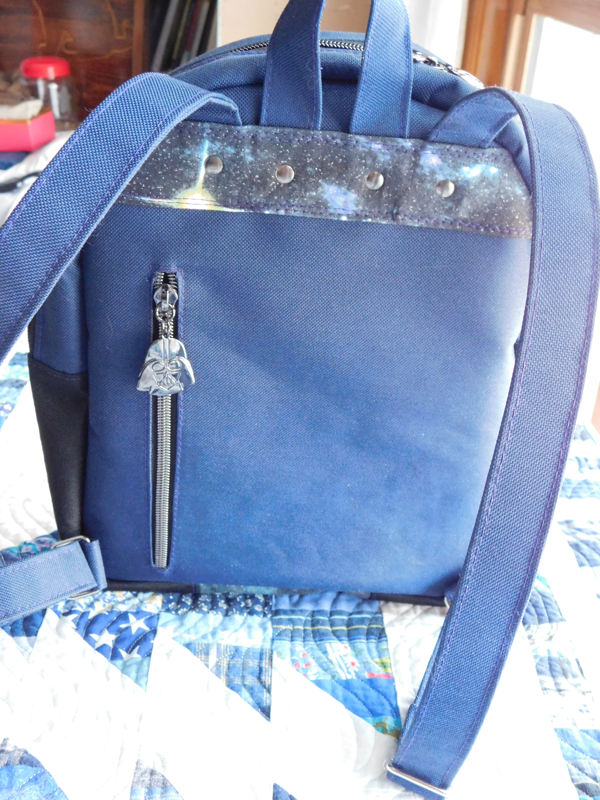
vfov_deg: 46.8
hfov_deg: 36.0
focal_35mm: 40
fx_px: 924
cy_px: 400
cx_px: 300
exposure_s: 1/8
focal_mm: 7.1
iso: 640
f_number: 3.6
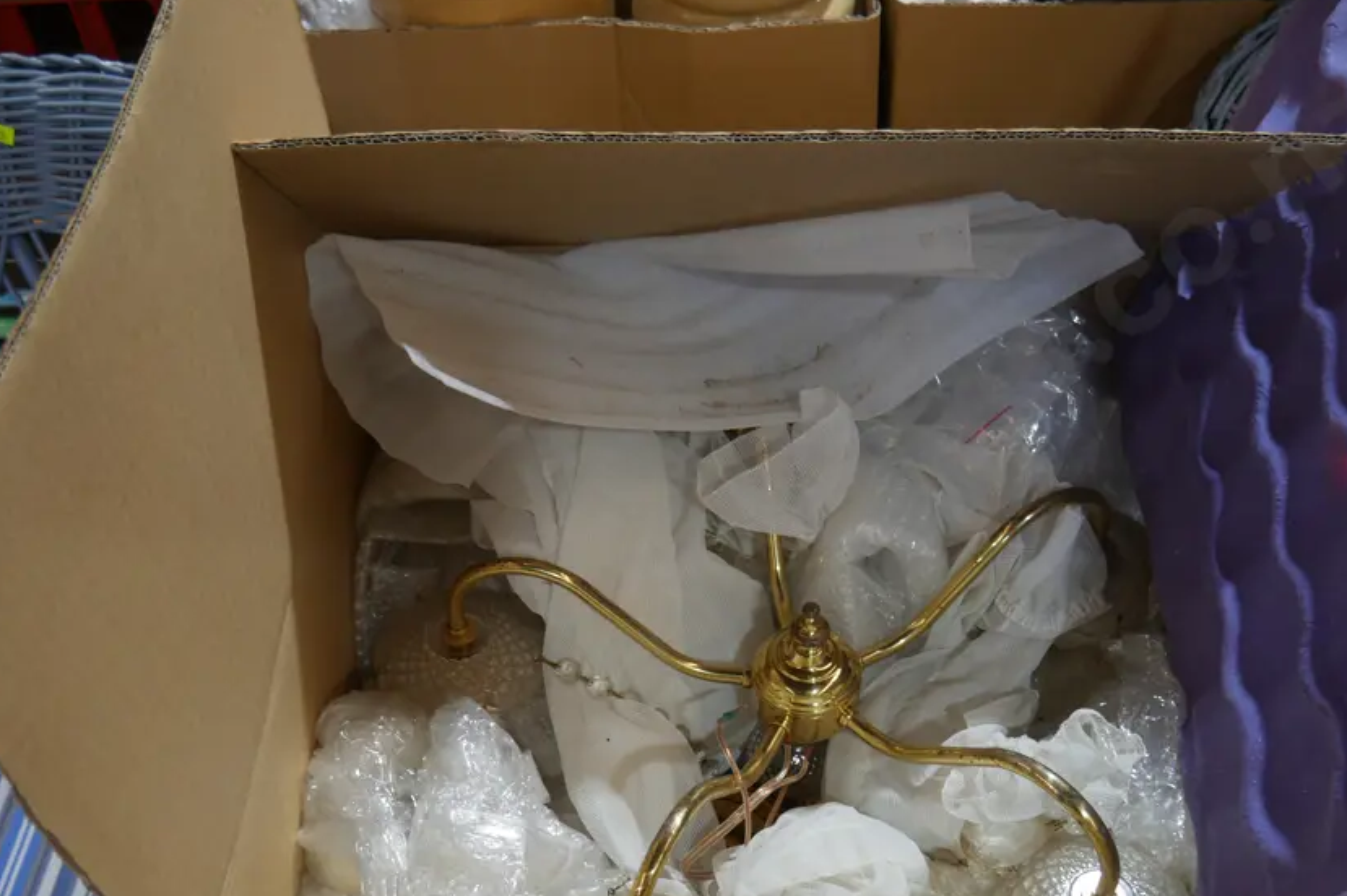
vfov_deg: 36.4
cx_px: 717
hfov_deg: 53.1
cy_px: 606
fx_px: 1346
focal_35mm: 36
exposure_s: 1/60
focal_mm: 14
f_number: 3.5
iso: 200
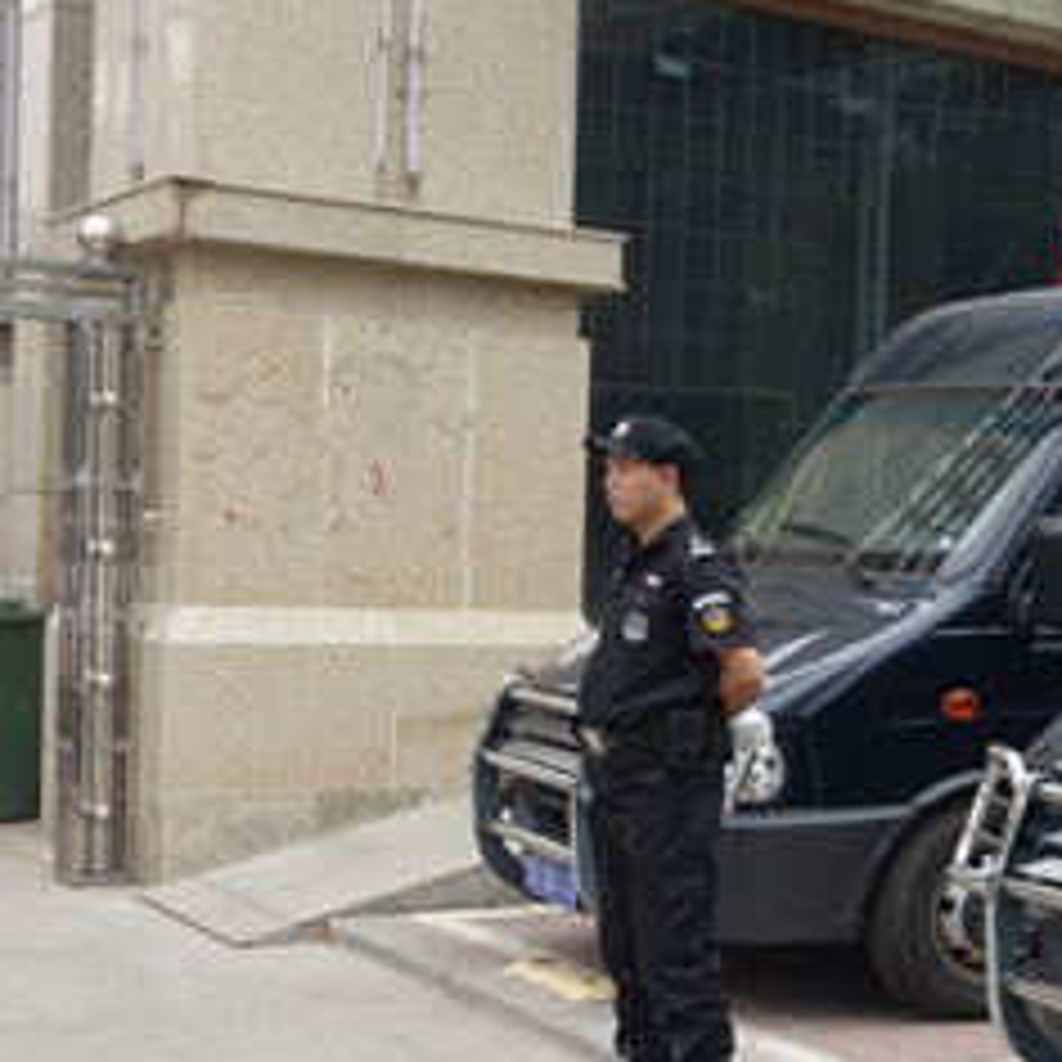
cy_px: 639
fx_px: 2326
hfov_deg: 23.5
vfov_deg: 25.7
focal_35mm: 67
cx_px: 1278
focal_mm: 11.22
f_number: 7.1
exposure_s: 1/100
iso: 125
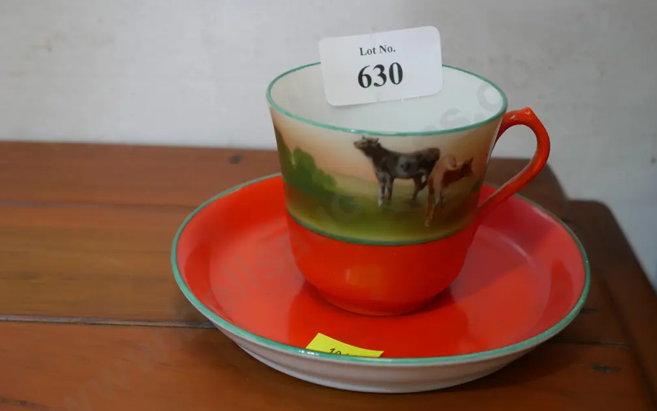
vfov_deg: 24.9
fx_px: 931
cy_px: 221
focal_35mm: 52
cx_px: 324
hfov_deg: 38.9
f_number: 5.2
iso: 640
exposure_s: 1/60
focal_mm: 24
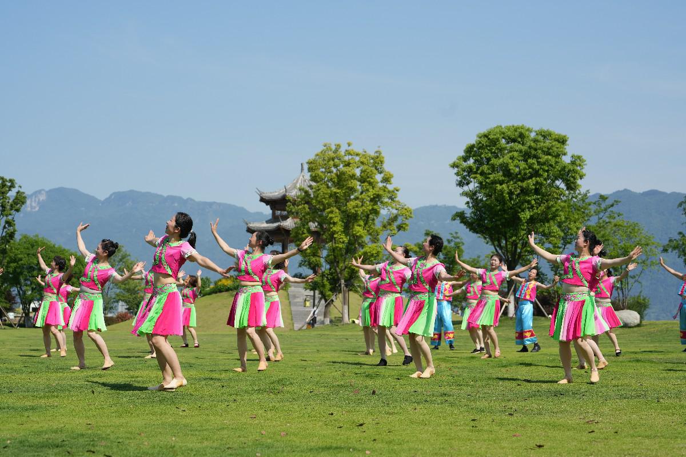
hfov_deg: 25.1
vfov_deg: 16.9
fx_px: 1543
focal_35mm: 81
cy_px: 228
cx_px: 343
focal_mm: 81
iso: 100
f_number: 6.3
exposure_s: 1/500
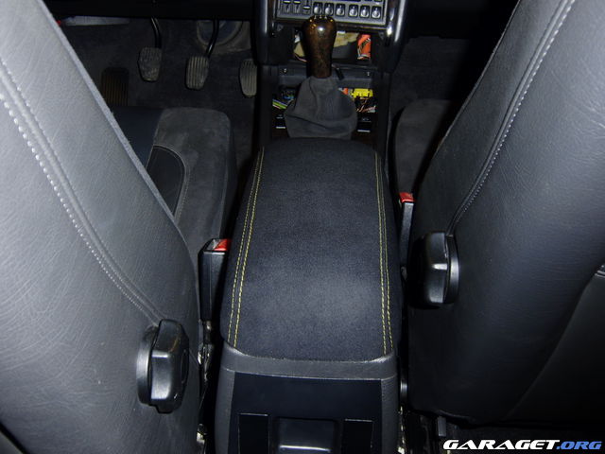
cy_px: 227
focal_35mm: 35
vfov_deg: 40.7
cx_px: 302
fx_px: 612
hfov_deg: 52.6
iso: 125
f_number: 3.6
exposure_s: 1/15
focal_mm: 6.1
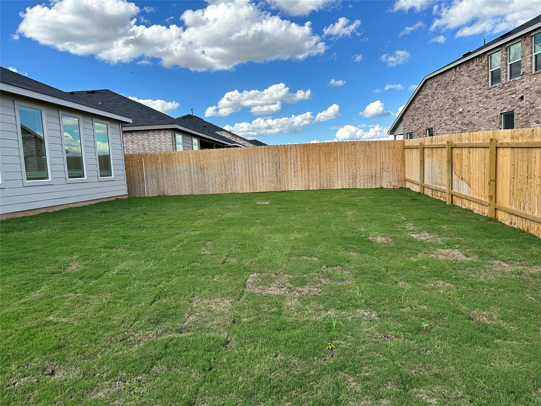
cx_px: 270
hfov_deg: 71.6
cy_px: 203
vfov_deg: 56.8
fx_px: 375
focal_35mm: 24
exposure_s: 1/3247
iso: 80
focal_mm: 6.86
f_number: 1.78
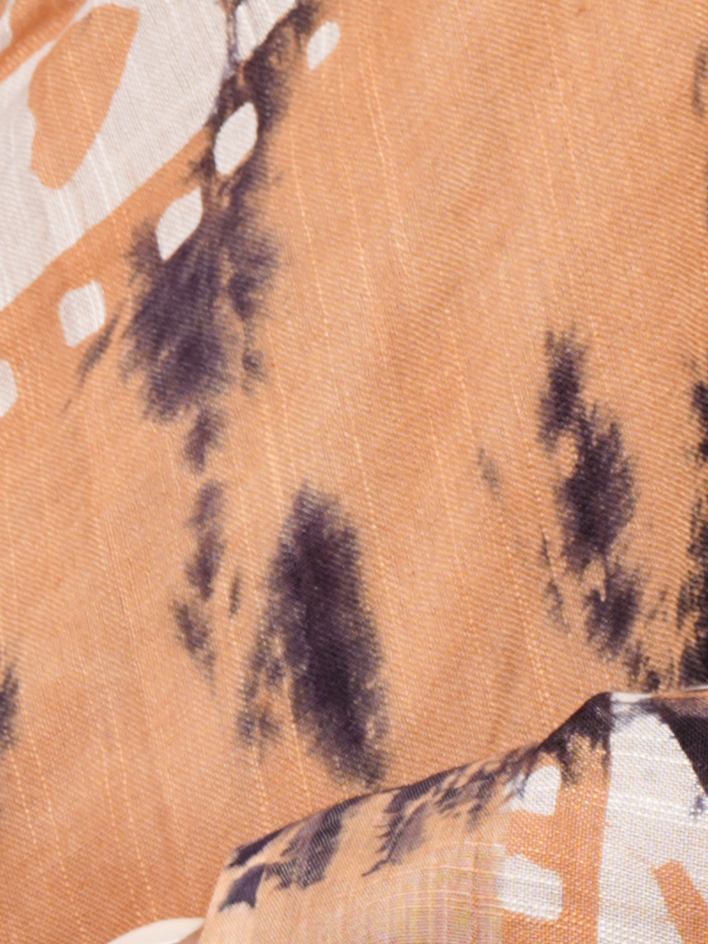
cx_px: 565
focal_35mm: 903
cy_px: -8
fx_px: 24630
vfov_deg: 2.2
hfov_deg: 1.6
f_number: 7.1
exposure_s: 1/125
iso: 125
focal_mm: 143
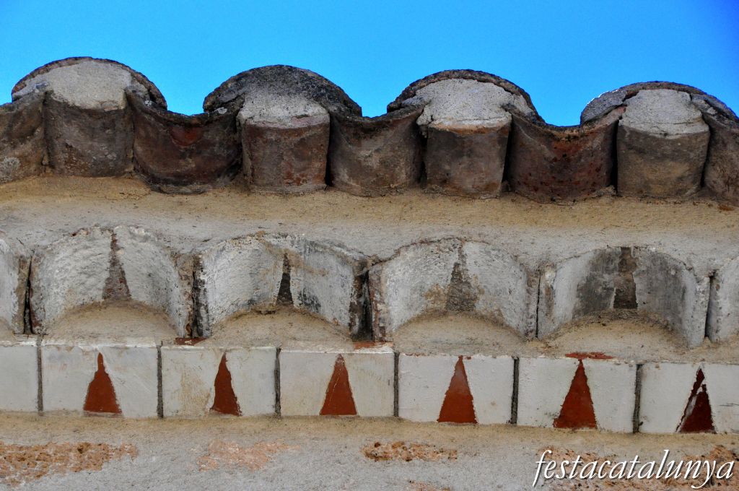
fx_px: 3998
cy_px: 246
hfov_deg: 10.6
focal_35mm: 195
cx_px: 370
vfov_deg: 7.0
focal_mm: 130
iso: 2000
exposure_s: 1/500
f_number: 13
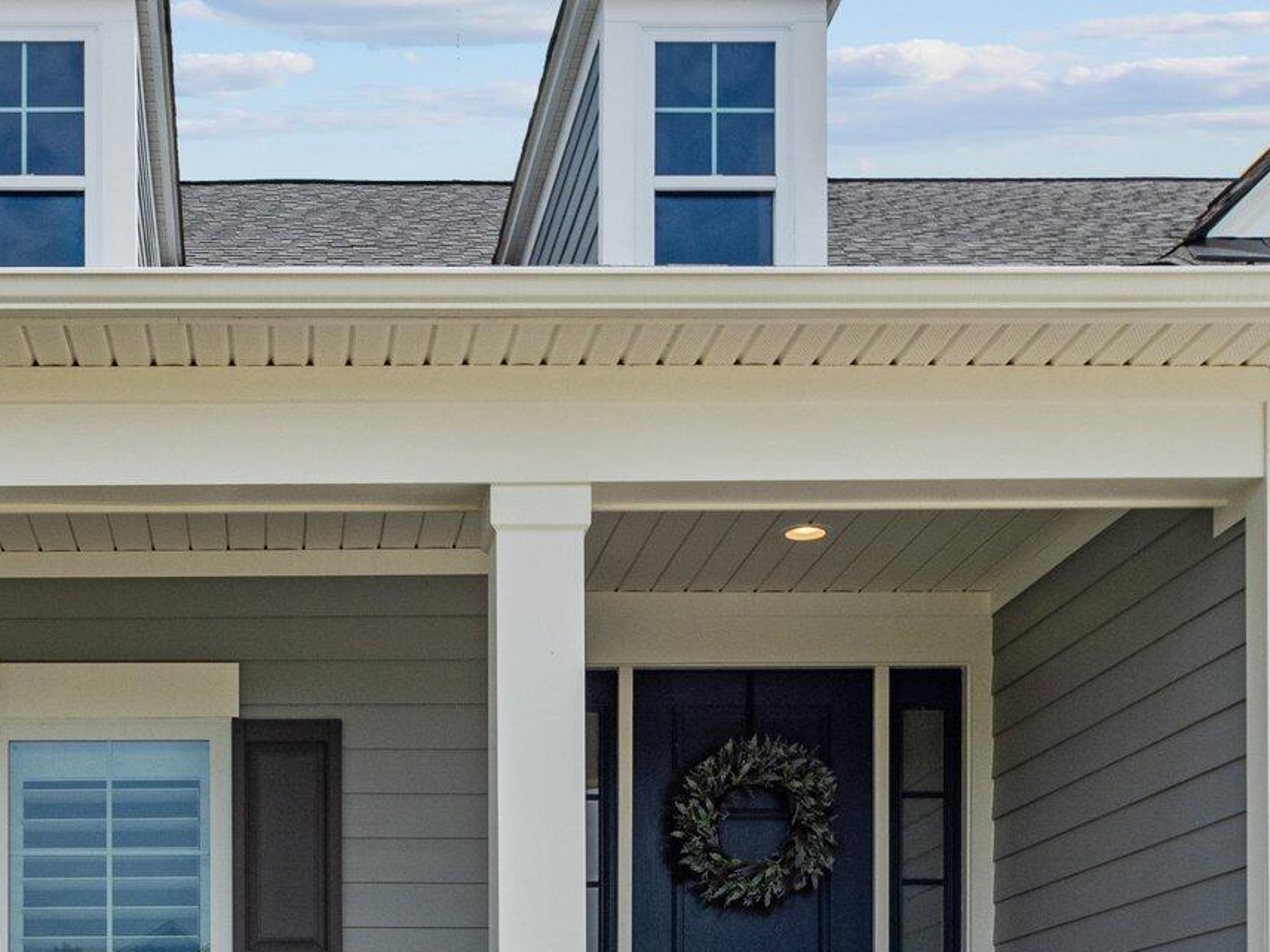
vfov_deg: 20.6
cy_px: 1115
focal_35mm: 67
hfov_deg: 28.3
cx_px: 228
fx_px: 2458
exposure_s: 1/1250
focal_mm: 14
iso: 200
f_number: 5.6
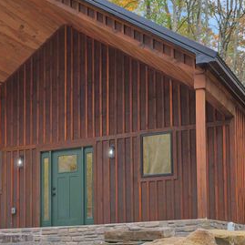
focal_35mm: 71
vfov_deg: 24.3
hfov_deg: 24.2
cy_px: 106
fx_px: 569
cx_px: 88
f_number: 11
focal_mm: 45
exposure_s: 1/500
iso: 5000
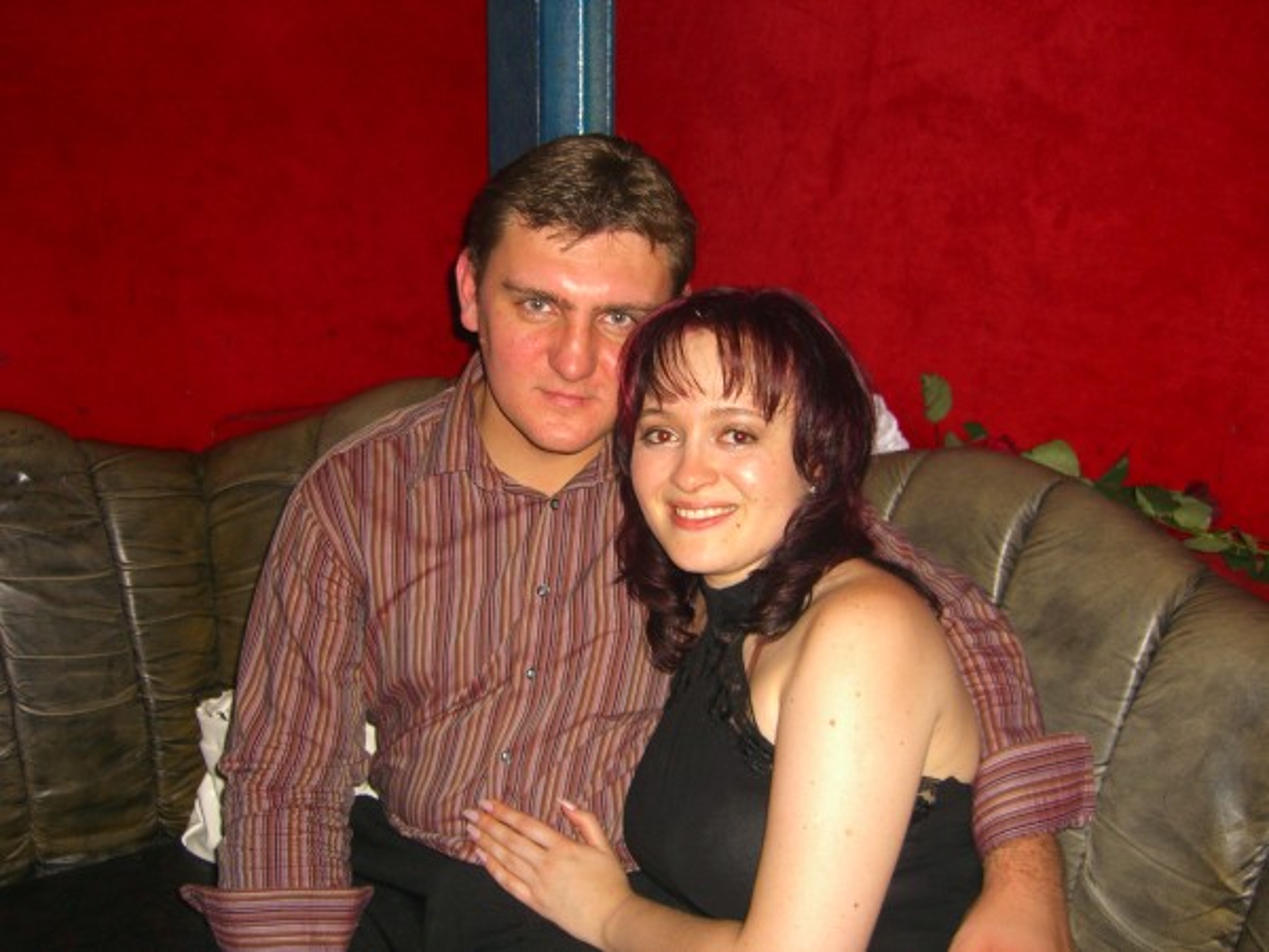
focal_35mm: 38
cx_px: 634
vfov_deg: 37.7
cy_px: 476
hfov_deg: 49.0
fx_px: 1393
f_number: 2.8
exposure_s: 1/60
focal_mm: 7.9
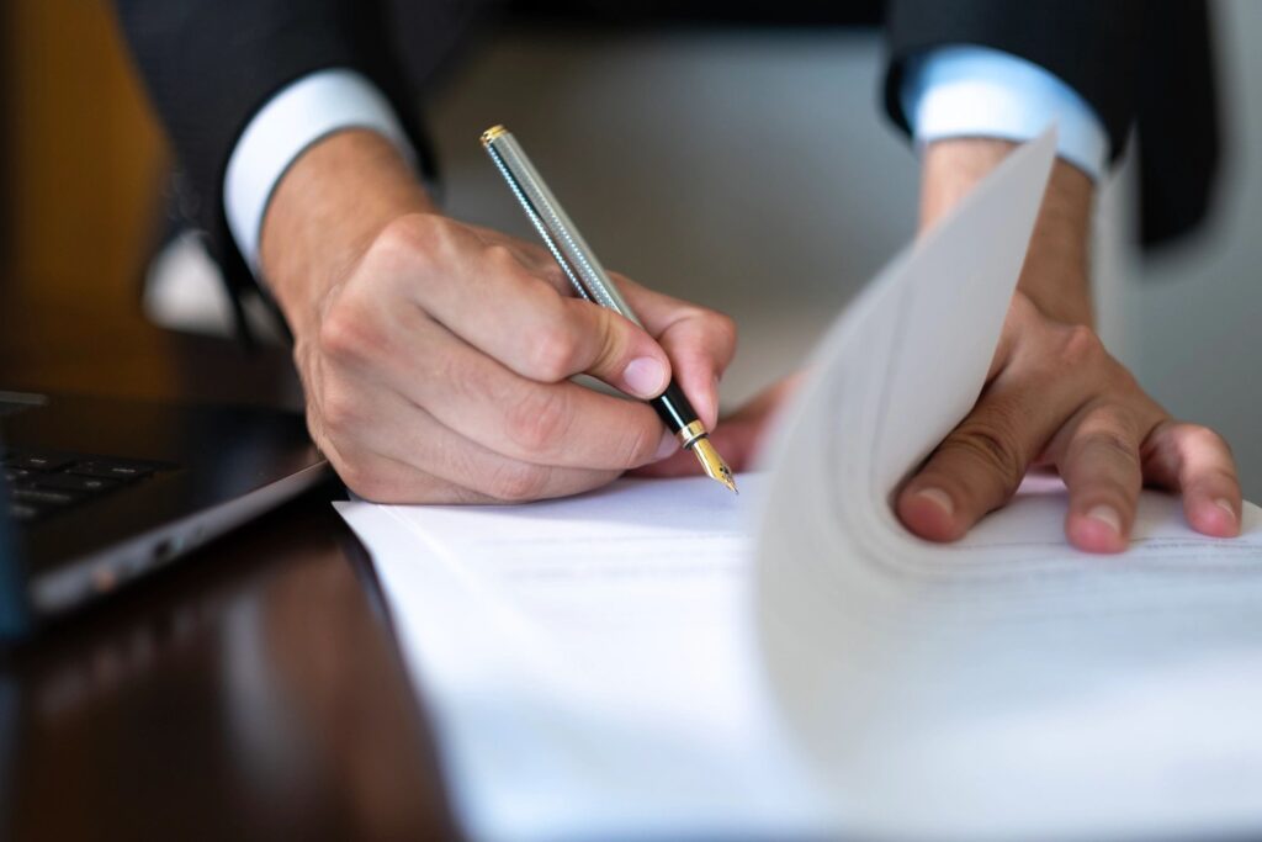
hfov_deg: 24.2
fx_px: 2945
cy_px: 421
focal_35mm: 84
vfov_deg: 16.3
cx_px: 631
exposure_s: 1/125
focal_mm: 56
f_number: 1.4
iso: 200
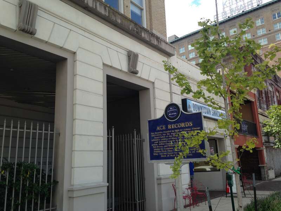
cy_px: 106
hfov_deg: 55.4
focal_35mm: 33
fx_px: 268
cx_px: 140
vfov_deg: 42.9
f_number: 2.4
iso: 50
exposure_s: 1/589
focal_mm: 4.12
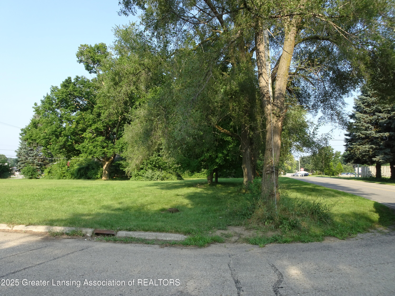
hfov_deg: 71.6
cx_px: 198
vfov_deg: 56.8
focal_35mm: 24
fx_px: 274
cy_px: 148
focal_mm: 4.1
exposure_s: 1/160
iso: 80
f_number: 4.5
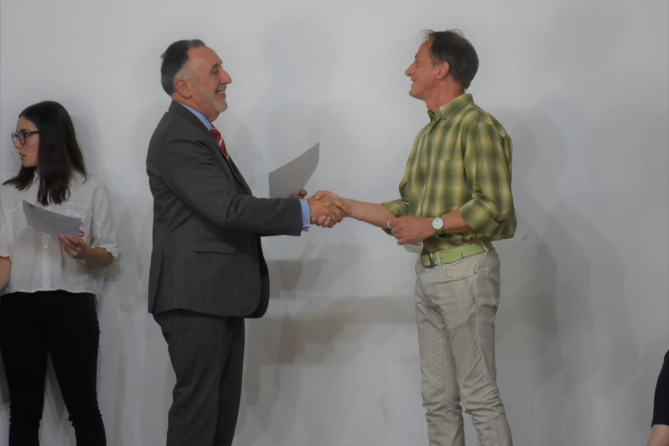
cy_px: 223
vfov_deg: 13.0
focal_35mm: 105
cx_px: 334
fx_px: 1951
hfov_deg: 19.5
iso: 800
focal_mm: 70
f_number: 5
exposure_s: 1/60
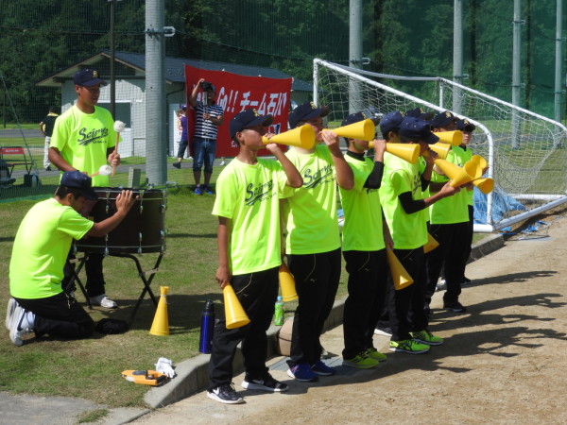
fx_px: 1310
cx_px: 284
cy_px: 212
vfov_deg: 18.4
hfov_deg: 24.4
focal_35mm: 80
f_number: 4.5
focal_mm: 14.3
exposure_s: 1/1000
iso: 100
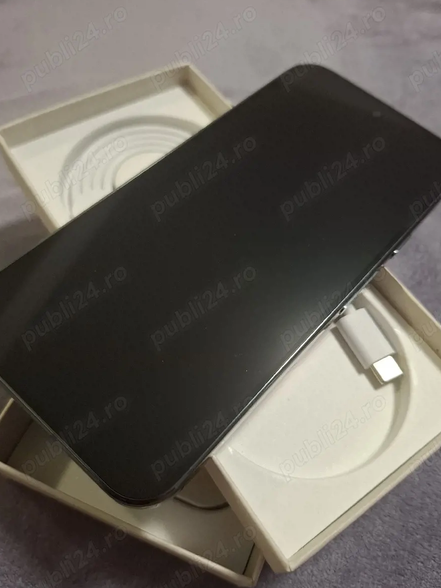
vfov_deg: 67.1
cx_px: 236
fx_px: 442
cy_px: 325
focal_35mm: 26
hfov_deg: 53.0
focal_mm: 5.54
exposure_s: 1/33
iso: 320
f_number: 1.8
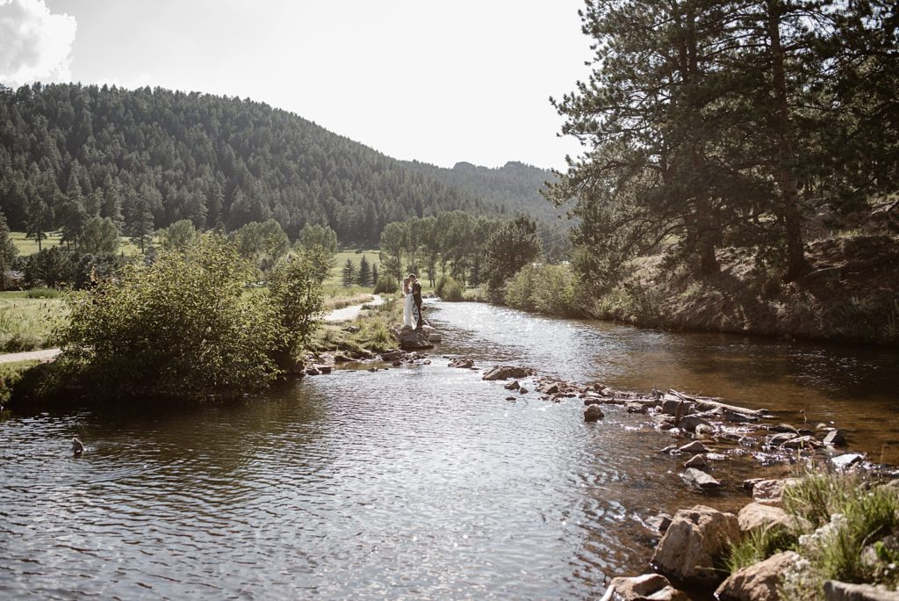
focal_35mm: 35
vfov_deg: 37.9
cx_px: 450
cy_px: 300
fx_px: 874
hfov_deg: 54.4
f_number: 3.2
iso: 200
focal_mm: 35
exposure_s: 1/800
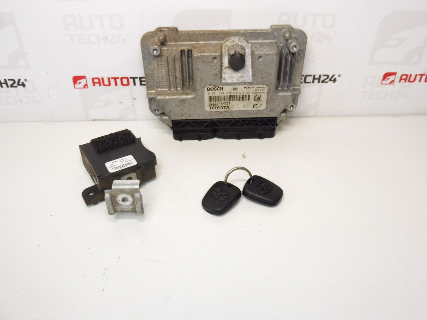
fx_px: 370
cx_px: 214
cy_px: 160
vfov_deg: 46.8
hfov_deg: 60.0
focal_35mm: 30
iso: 200
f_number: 4
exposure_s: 1/80
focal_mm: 5.4
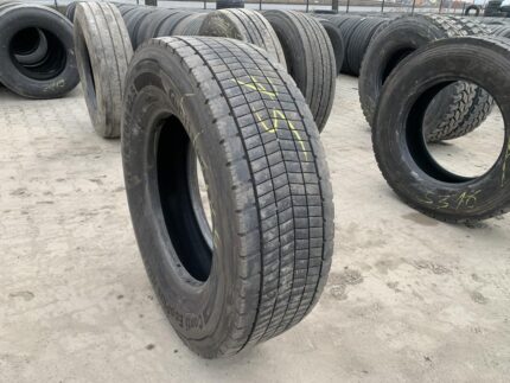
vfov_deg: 53.1
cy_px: 192
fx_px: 383
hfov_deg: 67.3
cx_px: 255
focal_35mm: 26
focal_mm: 4.25
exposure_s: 1/121
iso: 64
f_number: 1.8
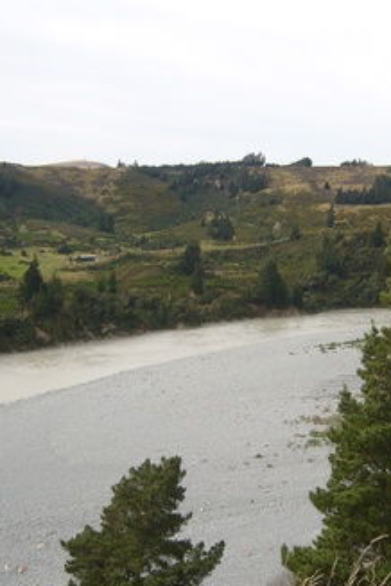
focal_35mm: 49
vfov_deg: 40.3
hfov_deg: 27.3
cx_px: 265
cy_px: 294
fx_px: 798
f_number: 2.8
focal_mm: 5.8
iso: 80
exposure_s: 1/400
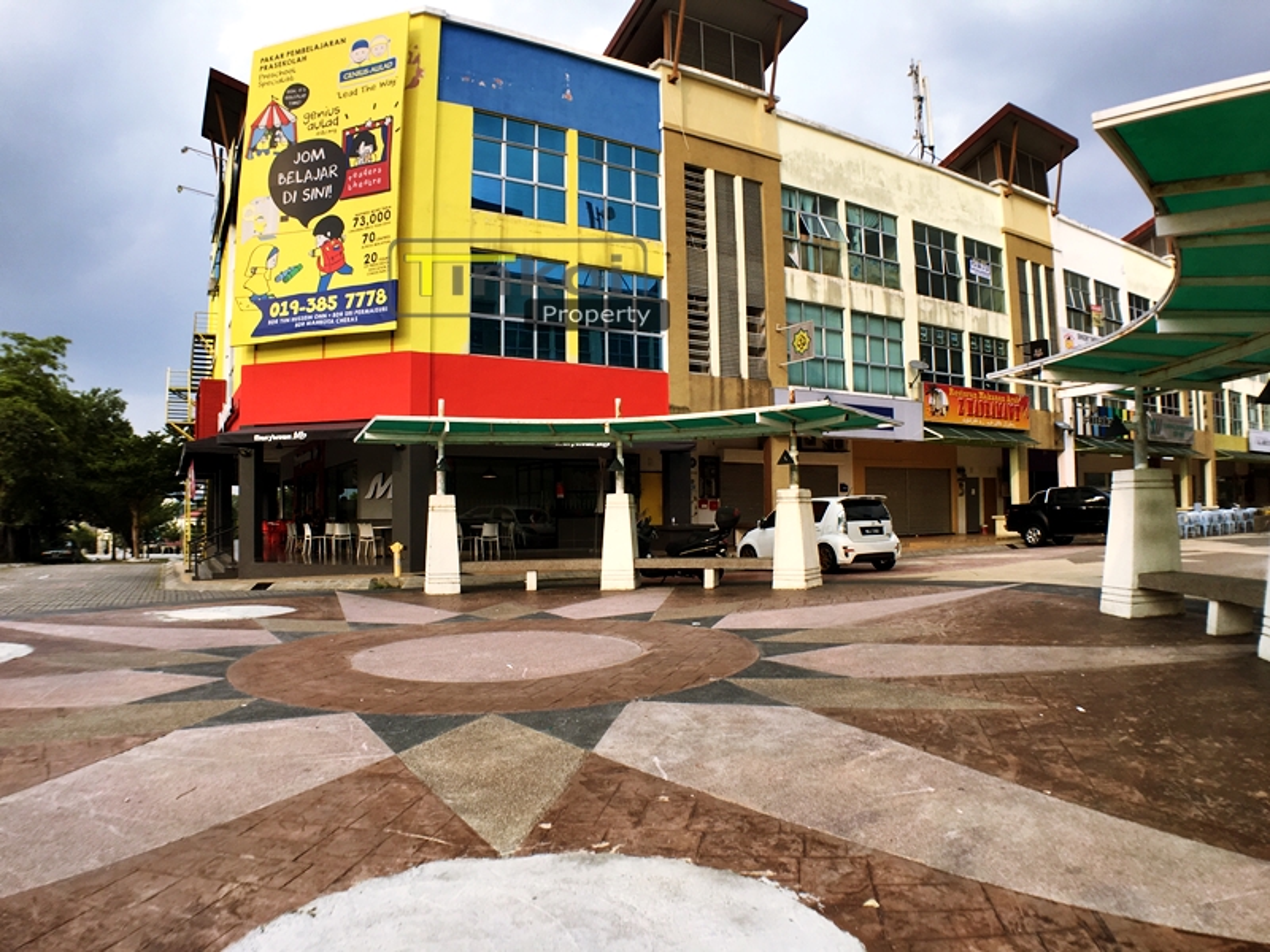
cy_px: 476
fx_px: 1064
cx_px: 635
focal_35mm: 29
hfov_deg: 61.7
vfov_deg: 48.2
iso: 25
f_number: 2.2
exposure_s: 1/418
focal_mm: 4.15
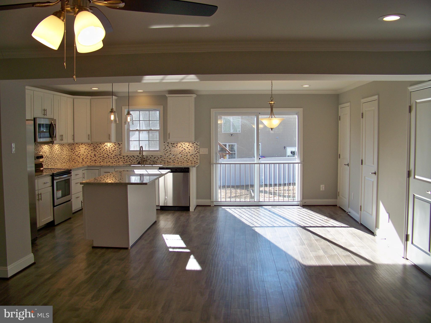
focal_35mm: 33
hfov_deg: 55.4
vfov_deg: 42.9
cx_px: 216
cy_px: 162
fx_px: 411
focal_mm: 5.85
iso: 64
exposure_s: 1/160
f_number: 2.8
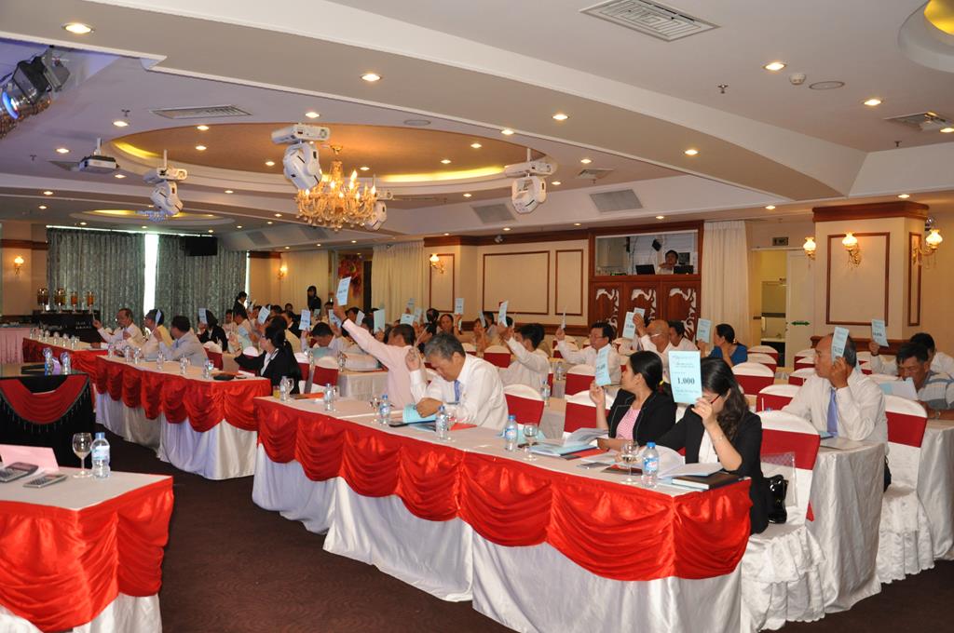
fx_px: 834
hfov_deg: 59.6
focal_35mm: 32
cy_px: 316
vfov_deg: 41.6
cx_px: 477
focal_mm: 21
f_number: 5.6
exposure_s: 1/125
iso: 1000
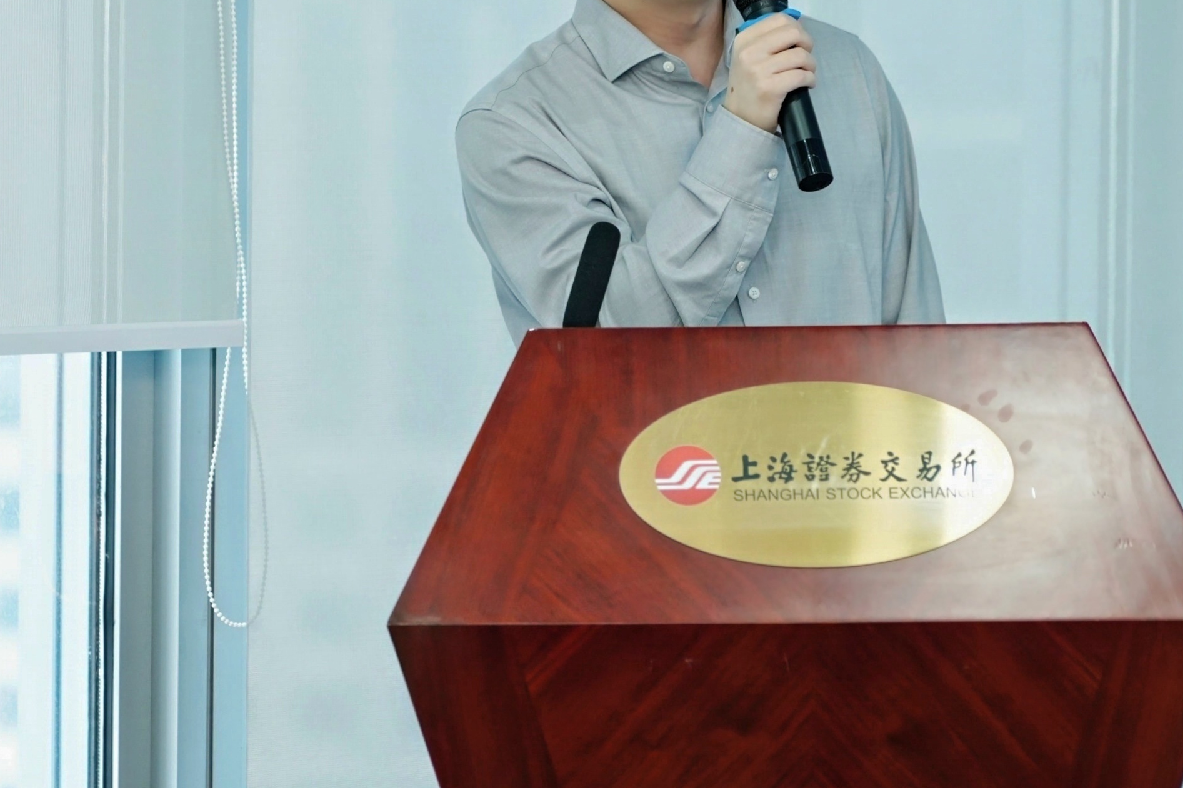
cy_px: 331
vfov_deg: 5.8
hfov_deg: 8.7
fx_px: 7818
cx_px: 537
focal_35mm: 238
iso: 800
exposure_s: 1/200
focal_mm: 113
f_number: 2.8
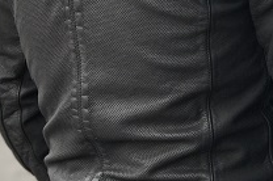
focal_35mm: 150
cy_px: 41
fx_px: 1136
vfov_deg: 9.1
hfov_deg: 13.7
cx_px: 124
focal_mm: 6.6
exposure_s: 1/161
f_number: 2.8
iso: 20
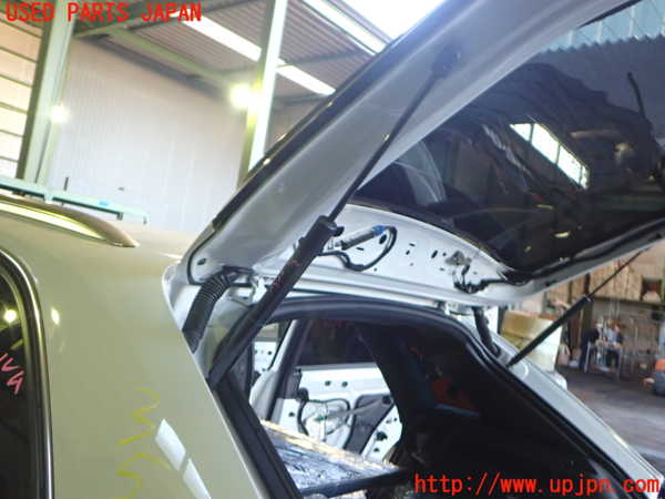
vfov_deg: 46.8
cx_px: 332
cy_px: 250
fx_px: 576
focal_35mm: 30
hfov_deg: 60.0
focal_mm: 5.4
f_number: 2.3
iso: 320
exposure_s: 1/30
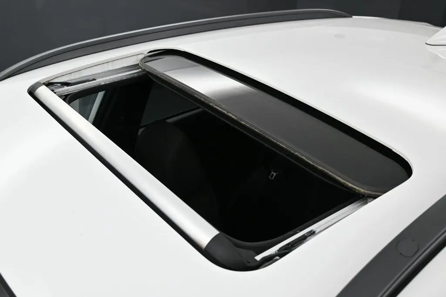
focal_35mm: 38
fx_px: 465
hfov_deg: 51.3
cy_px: 148
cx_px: 223
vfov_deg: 35.5
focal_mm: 25
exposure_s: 1/250
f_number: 4.2
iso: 280
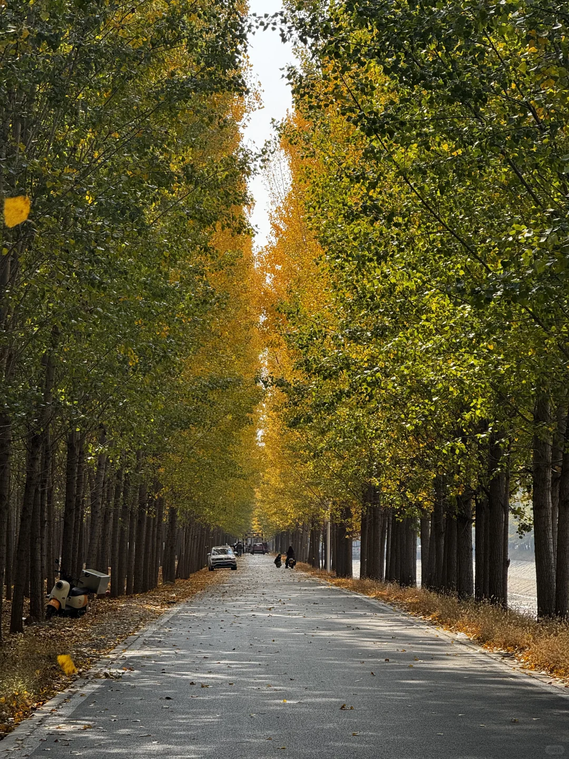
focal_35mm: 120
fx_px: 2630
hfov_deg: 12.3
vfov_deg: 16.4
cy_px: 380
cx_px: 284
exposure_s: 1/367
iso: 50
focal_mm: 15.66
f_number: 2.8
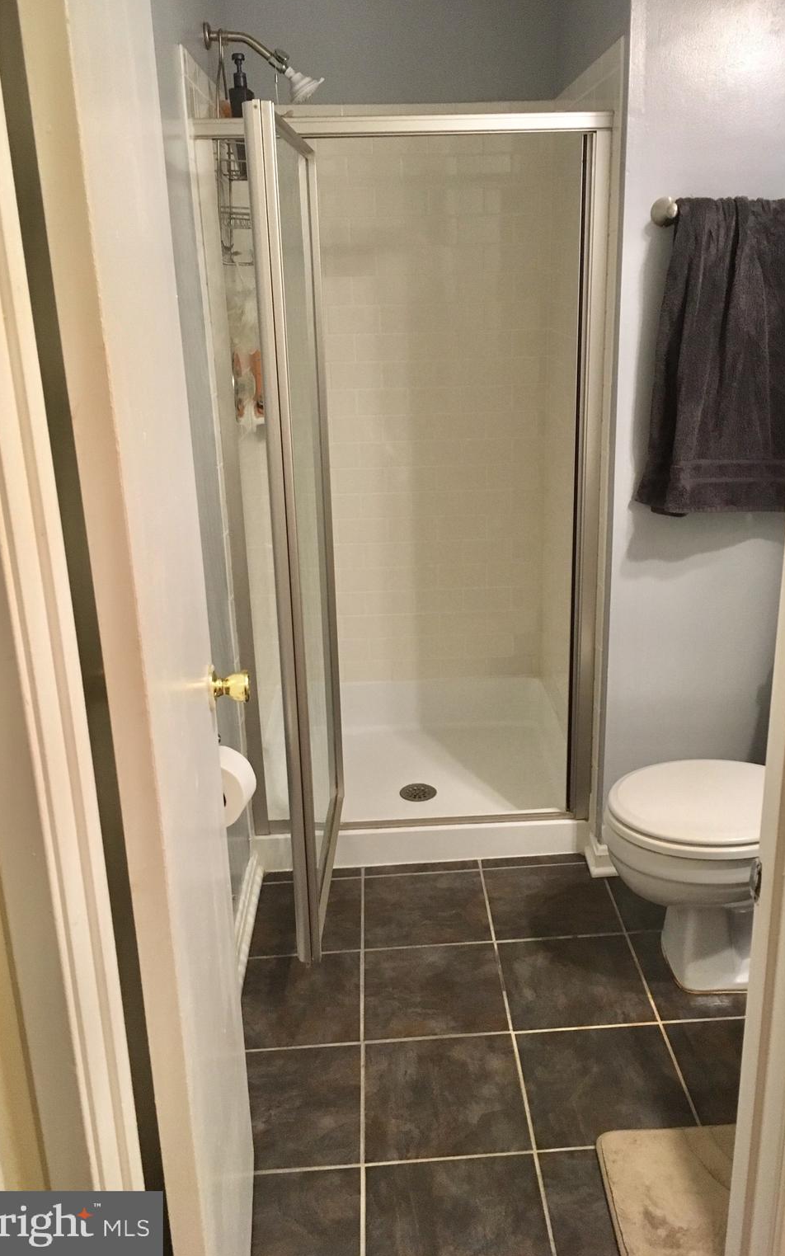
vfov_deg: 61.2
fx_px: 1061
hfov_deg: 40.6
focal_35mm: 31
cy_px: 625
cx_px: 432
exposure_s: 1/30
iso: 200
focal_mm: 4.15
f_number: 2.2
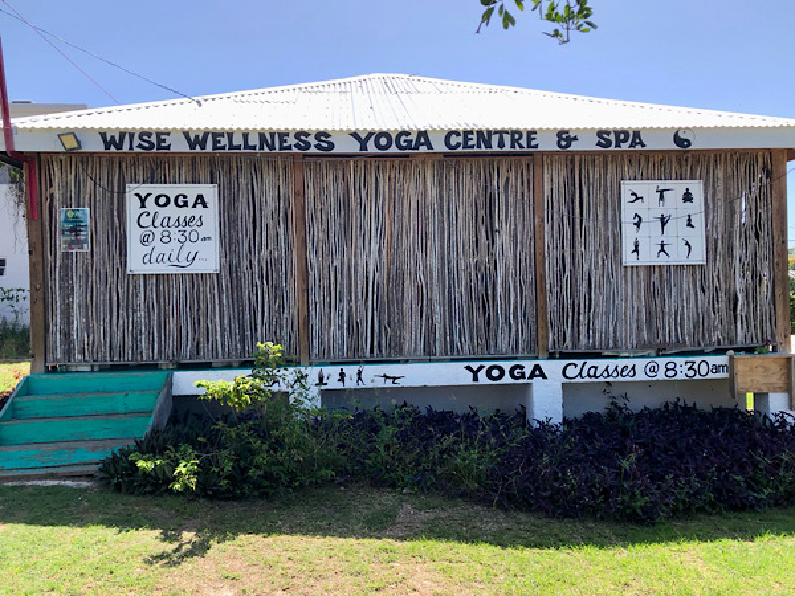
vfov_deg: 49.7
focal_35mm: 28
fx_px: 643
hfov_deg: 63.4
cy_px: 298
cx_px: 398
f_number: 1.8
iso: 20
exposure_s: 1/1499
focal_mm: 3.99
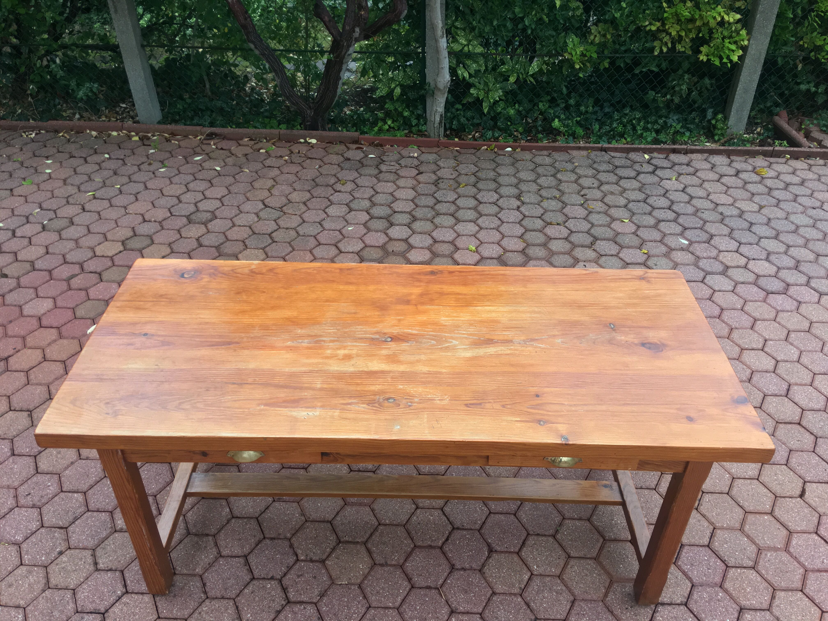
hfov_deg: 61.7
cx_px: 414
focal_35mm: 29
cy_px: 310
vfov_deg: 48.2
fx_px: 694
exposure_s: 1/33
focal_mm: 4.15
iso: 64
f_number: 2.2
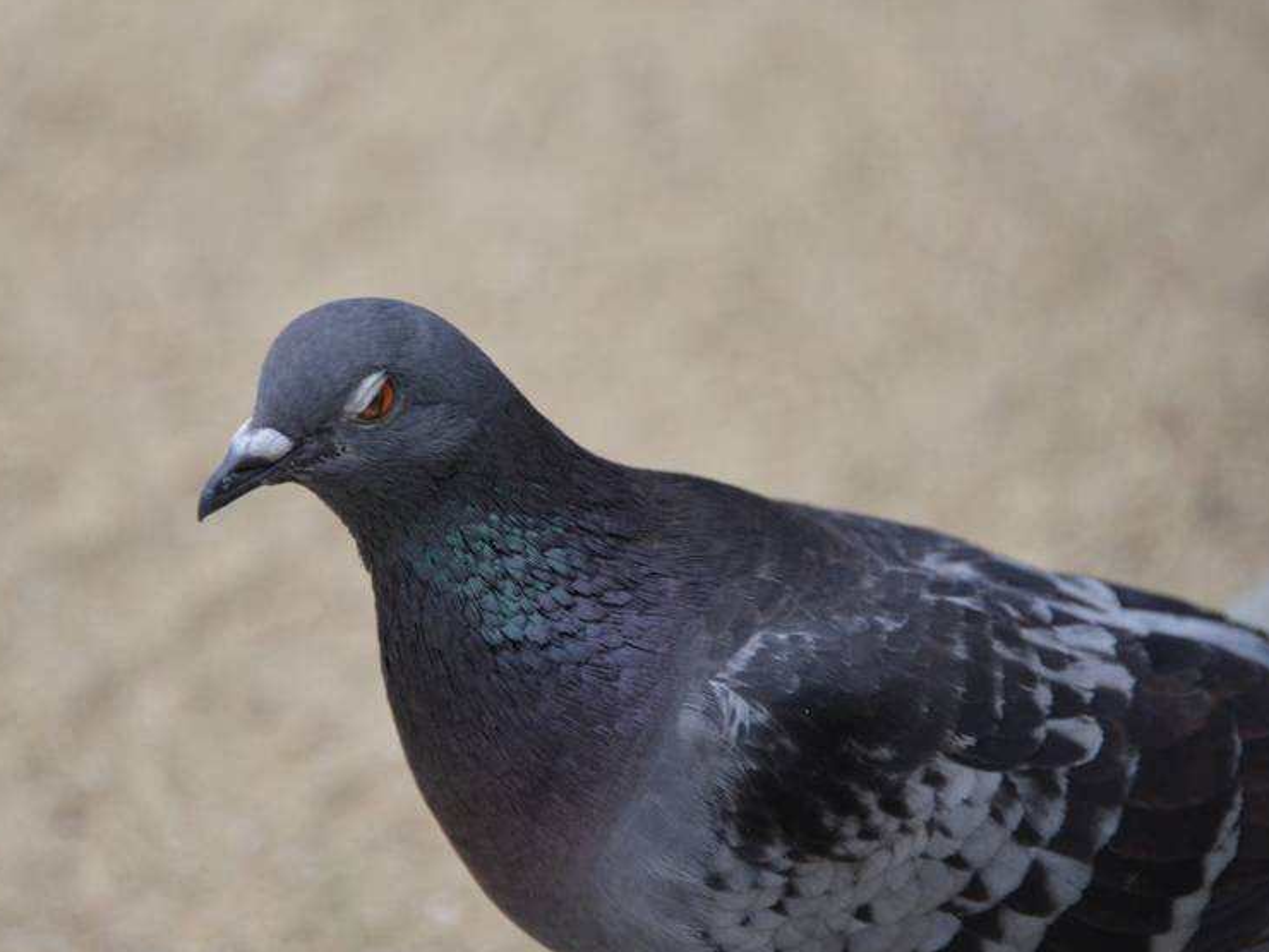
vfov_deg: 3.7
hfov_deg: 5.0
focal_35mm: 399
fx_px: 14627
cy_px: 399
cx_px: 525
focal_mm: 300
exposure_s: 1/400
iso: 400
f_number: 5.6
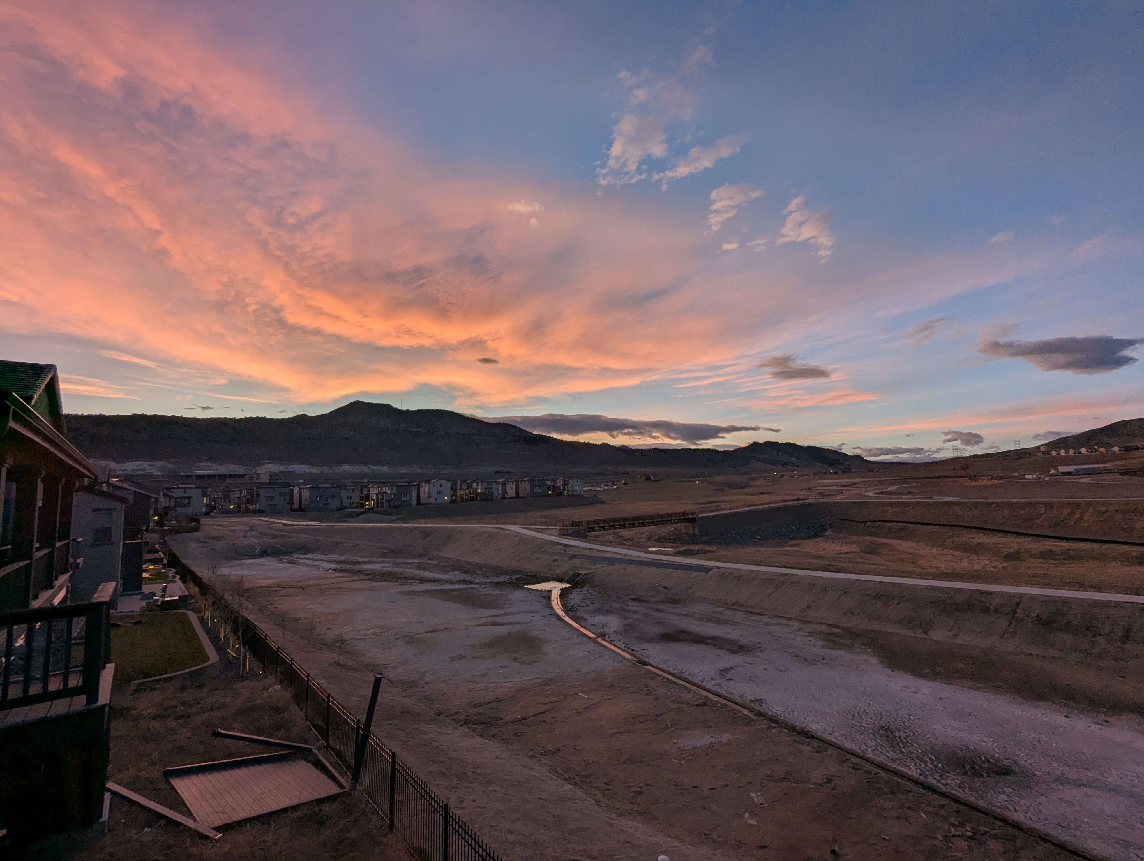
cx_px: 572
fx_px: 530
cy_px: 430
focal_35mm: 16
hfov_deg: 94.4
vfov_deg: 78.2
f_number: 2.2
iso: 39
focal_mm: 2.35
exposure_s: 1/85.4
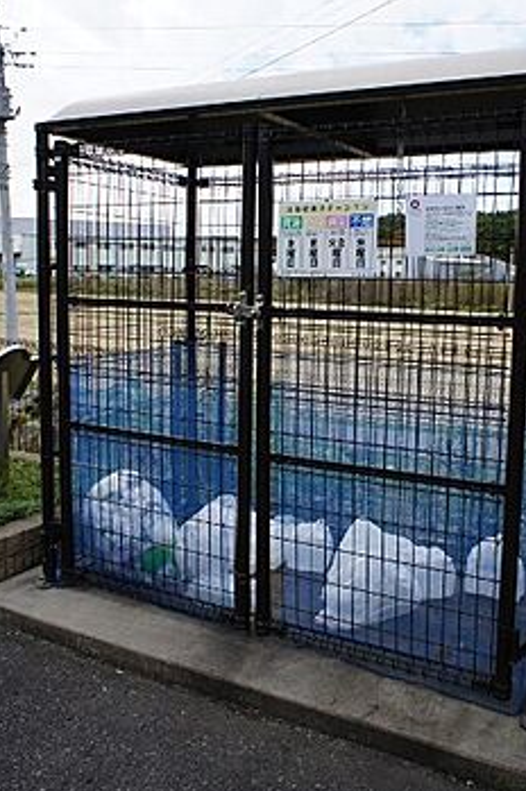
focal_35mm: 33
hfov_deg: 39.7
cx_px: 314
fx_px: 725
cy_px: 354
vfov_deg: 57.1
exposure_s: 1/100
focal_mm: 16
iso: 200
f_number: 11
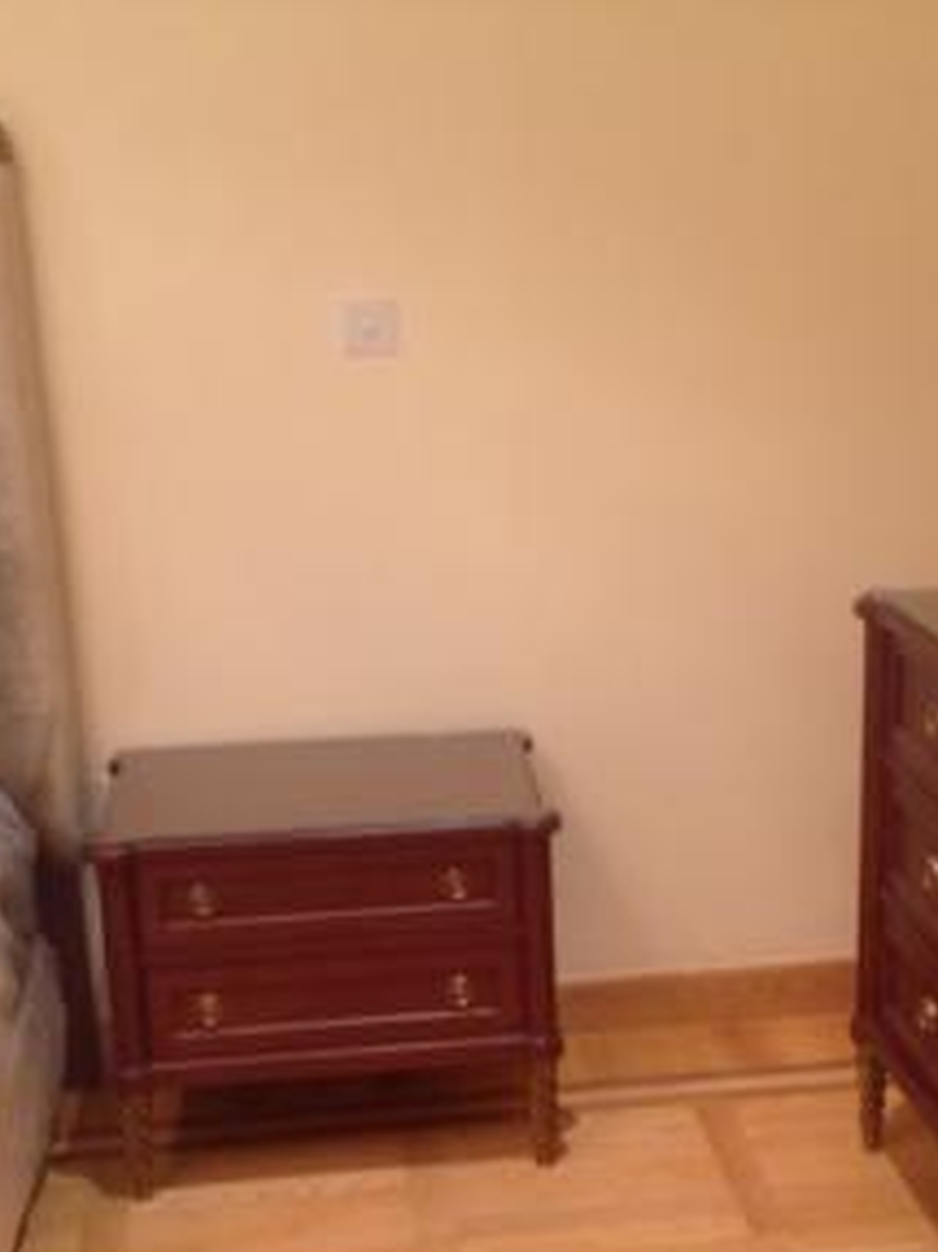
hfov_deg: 24.0
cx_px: 545
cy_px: 807
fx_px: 2206
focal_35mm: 61
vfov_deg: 31.5
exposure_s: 1/15
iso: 125
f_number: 2.4
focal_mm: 4.28
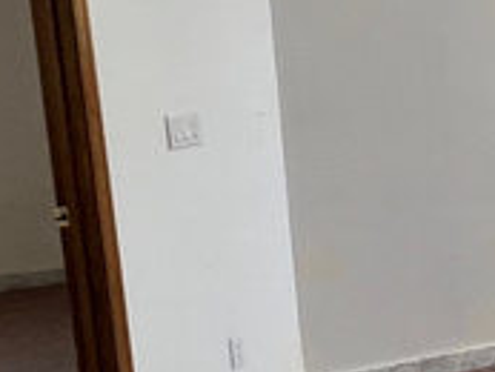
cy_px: 177
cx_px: 999
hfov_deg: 17.6
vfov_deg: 19.2
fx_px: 1102
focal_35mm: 77
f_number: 1.8
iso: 40
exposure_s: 1/120
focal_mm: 1.57
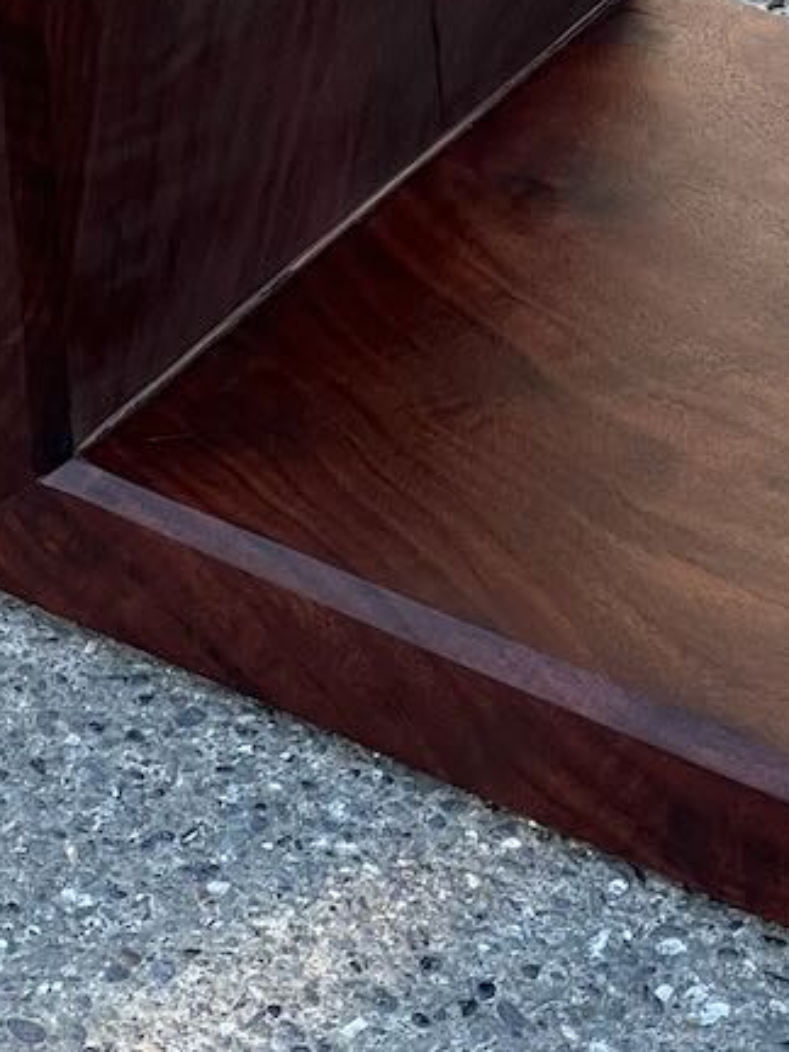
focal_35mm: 228
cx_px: 843
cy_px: -73
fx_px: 6929
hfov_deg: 6.5
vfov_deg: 8.6
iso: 64
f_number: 2.8
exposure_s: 1/122
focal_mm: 9
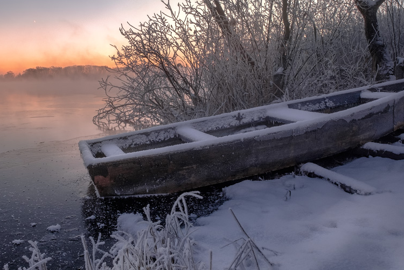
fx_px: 314
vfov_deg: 46.3
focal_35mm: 28
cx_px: 151
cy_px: 120
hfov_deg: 64.5
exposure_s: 1/4
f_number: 16
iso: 400
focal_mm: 10
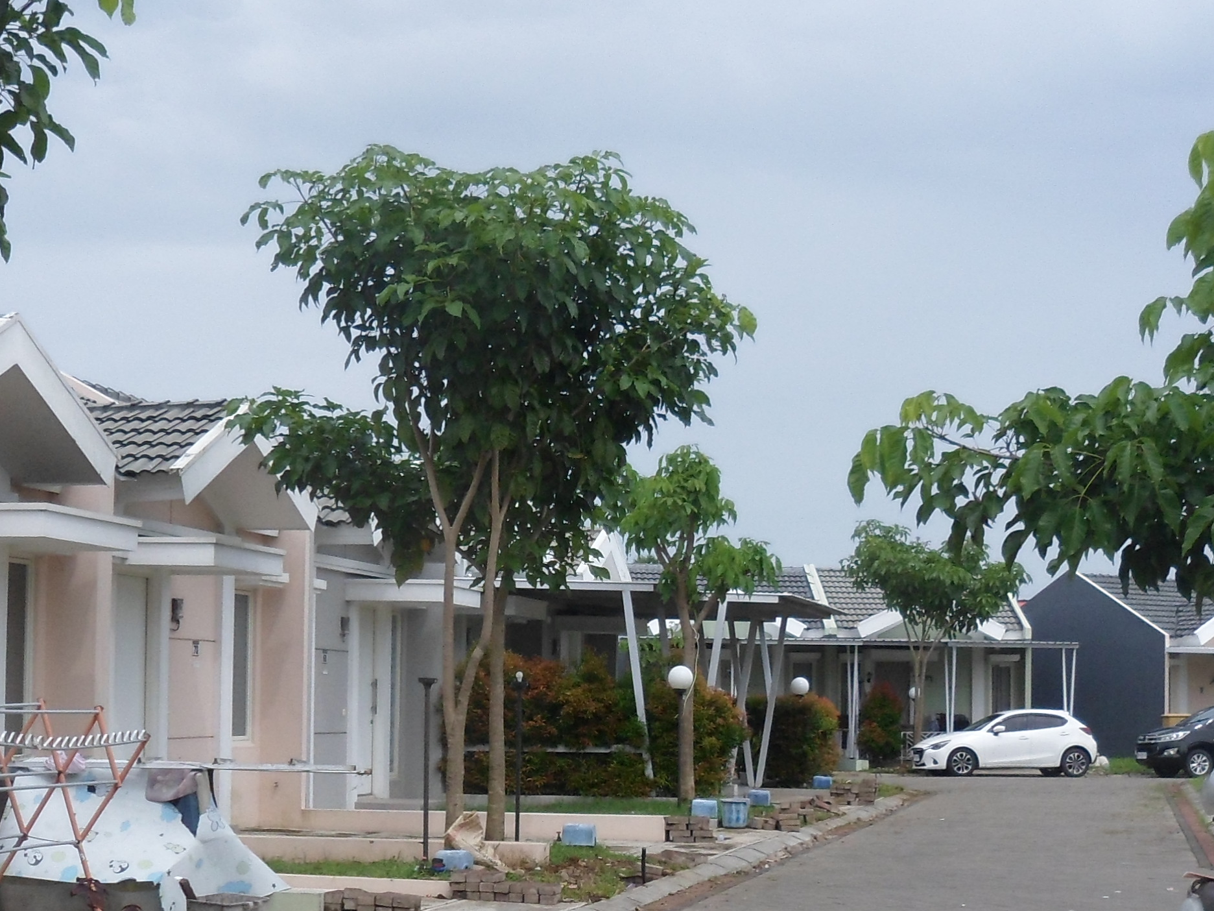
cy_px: 574
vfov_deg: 24.3
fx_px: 2104
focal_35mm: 60
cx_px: 591
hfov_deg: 32.2
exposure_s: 1/1000
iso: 80
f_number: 3.3
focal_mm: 4.9
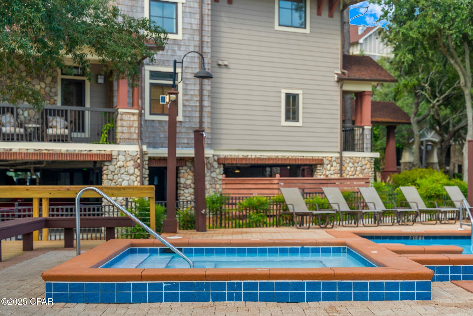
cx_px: 236
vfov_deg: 26.8
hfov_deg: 39.4
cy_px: 158
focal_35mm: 50
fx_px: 661
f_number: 3.5
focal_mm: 50.3
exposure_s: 1/160
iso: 125
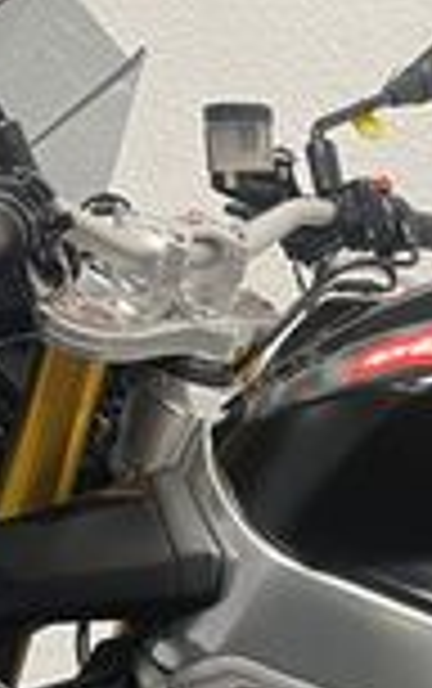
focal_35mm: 115
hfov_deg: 10.5
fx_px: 2160
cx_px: 878
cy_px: 778
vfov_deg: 17.4
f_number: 1.6
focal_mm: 5.1
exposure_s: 1/50
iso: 100
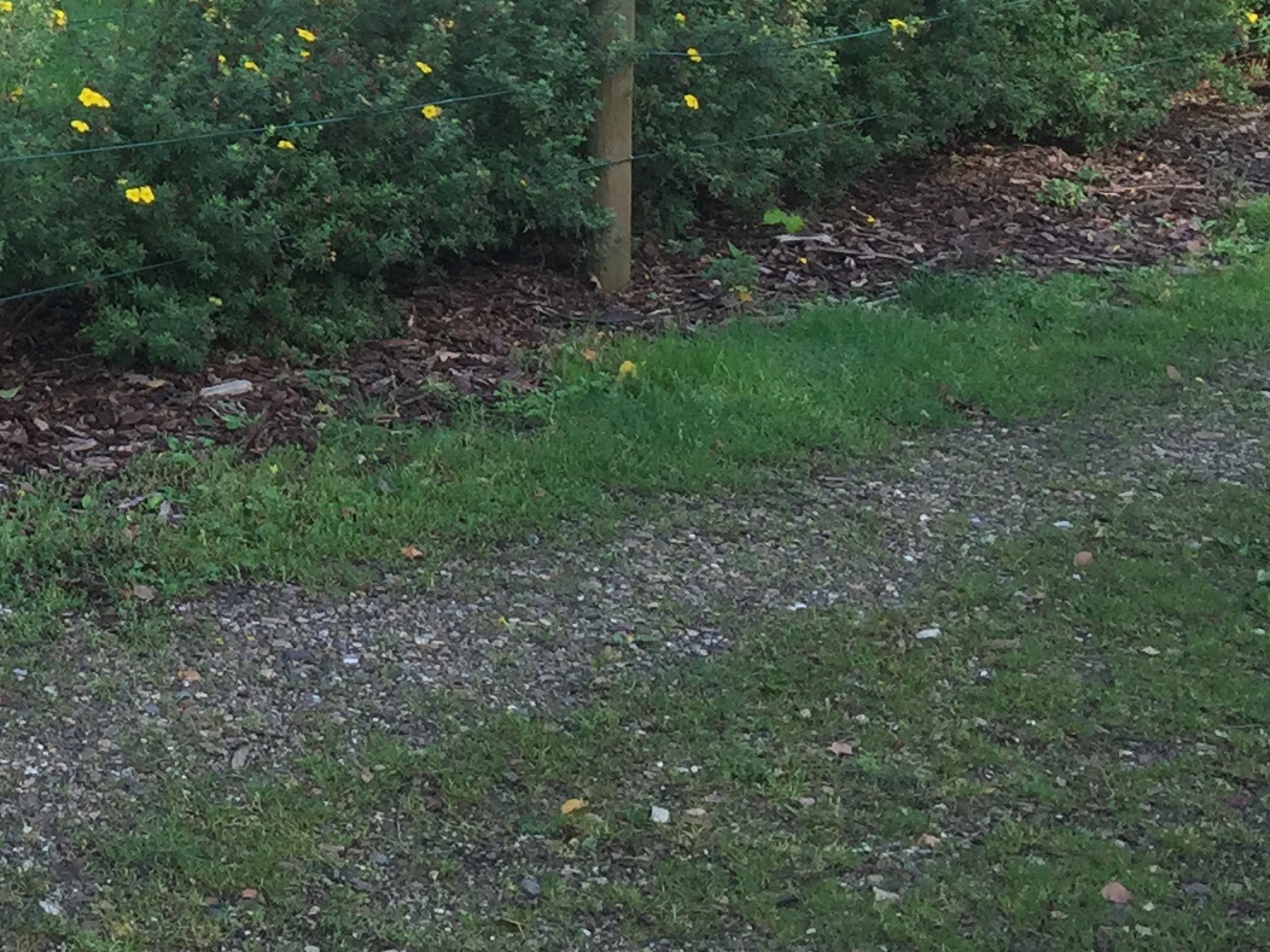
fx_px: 3302
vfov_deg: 15.6
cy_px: -299
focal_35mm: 90
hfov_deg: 20.4
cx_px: -234
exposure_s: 1/284
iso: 32
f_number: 2.2
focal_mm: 4.15
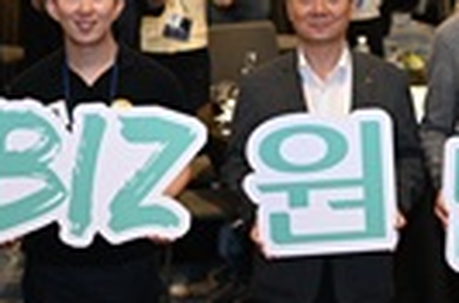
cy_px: -9
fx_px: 2010
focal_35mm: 158
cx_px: 421
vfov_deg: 8.6
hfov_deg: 12.9
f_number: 1.8
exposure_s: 1/100
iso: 125
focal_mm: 35
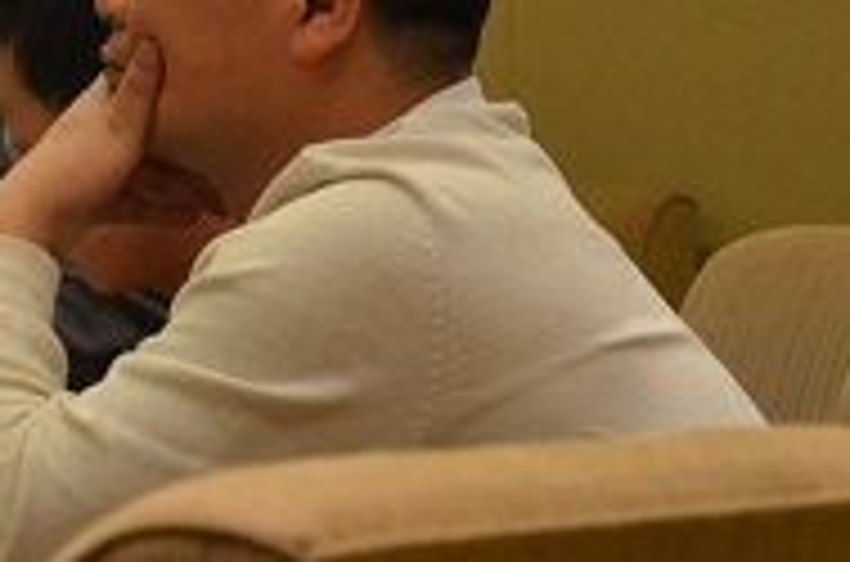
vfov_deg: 4.6
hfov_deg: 6.9
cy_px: 101
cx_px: -162
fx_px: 6971
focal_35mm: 296
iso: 1600
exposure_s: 1/30
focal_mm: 62
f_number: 5.3
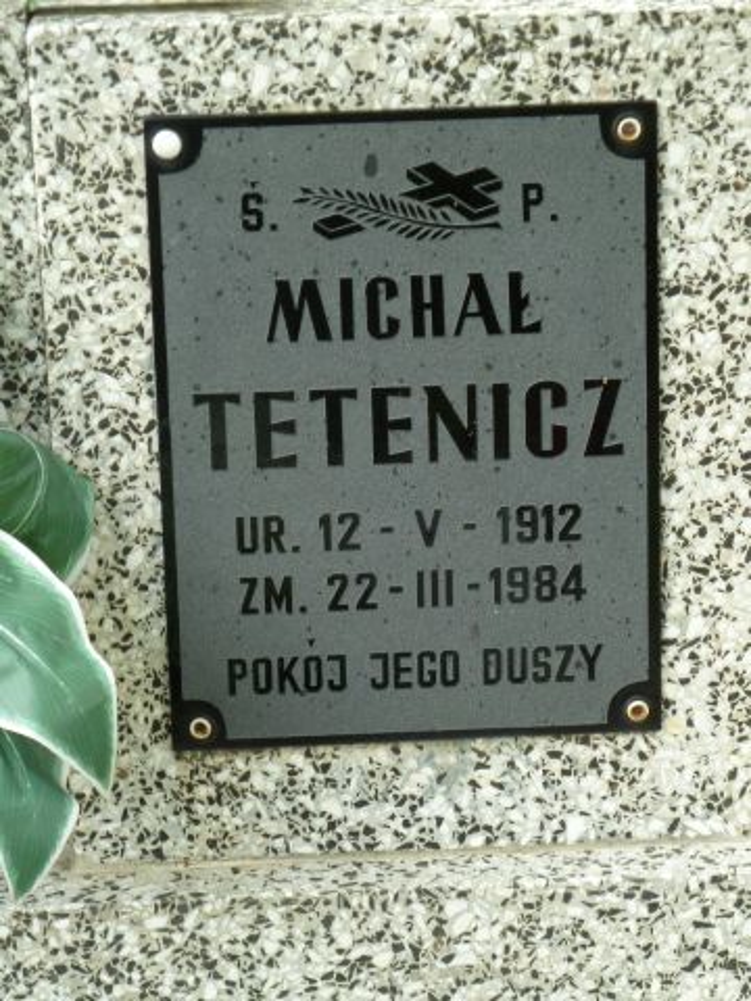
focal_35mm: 137
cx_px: 376
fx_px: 3963
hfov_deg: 10.8
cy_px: 500
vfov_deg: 14.4
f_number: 4.5
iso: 160
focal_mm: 22.5
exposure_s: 1/50
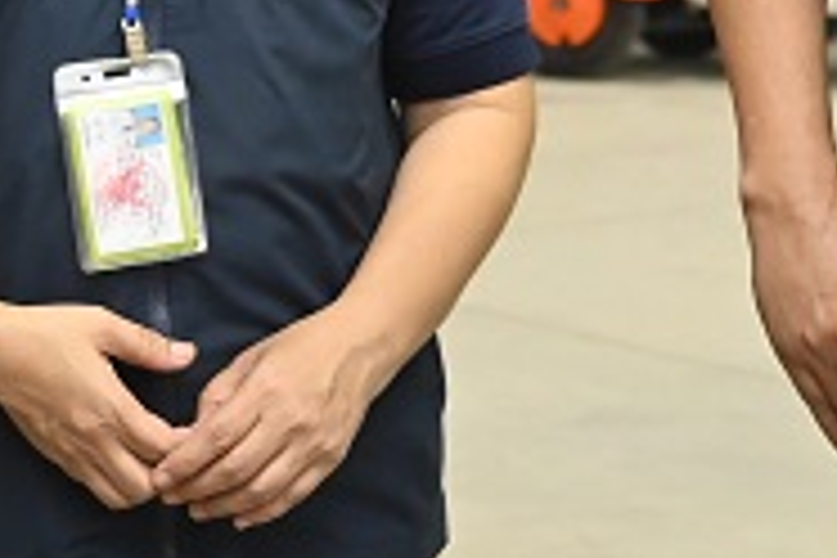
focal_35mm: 223
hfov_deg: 9.2
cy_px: -556
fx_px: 5184
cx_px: 317
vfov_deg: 6.0
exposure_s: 1/250
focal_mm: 38
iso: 3200
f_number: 4
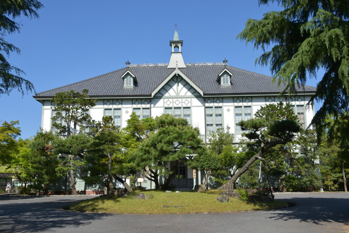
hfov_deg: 53.1
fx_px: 349
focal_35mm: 36
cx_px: 174
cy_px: 116
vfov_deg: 36.9
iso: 100
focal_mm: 24
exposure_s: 1/160
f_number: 11
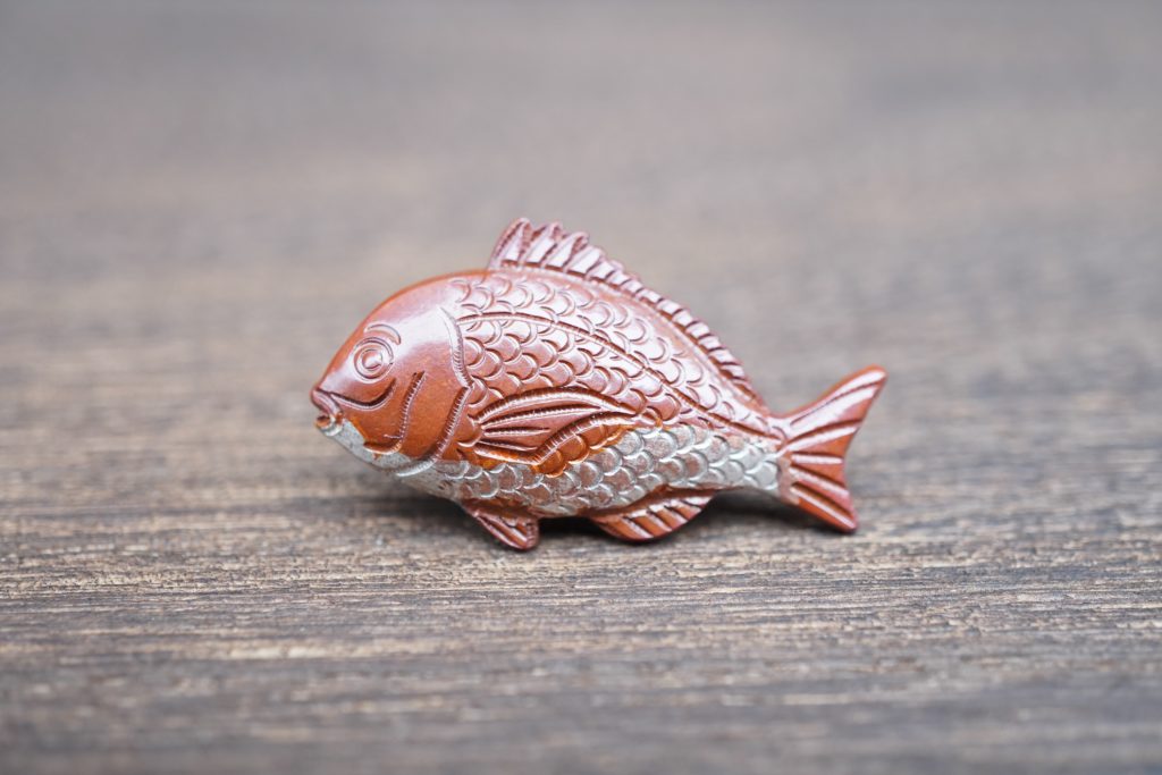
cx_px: 581
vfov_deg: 29.9
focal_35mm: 45
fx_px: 1453
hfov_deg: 43.6
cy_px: 388
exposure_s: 1/250
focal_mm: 30
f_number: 5
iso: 800
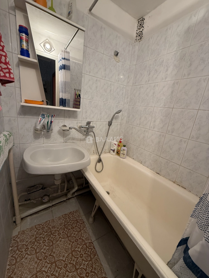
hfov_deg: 85.7
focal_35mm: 14
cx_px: 104
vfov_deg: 102.1
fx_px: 113
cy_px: 139
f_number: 2.2
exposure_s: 1/50
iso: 200
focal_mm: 2.22
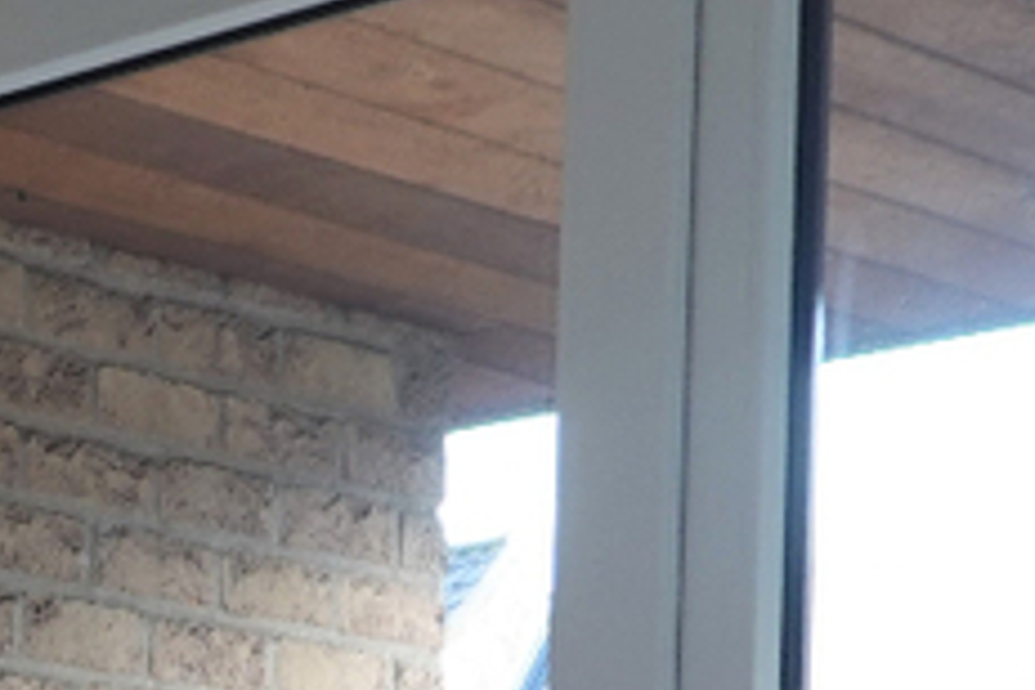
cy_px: 1411
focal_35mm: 140
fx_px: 4025
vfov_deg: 9.2
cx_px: -806
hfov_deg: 13.3
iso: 125
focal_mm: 9
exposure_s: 1/30
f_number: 2.8
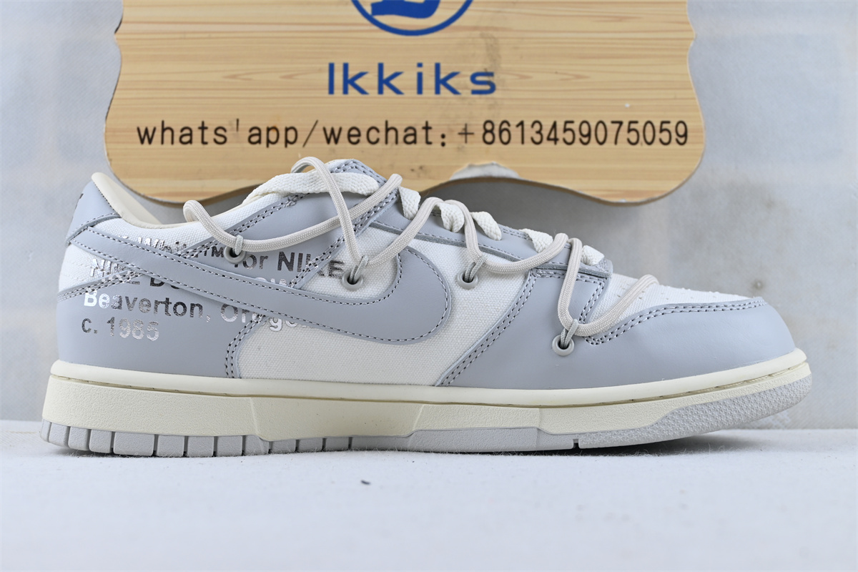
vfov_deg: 26.5
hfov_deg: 38.9
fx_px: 1215
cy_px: 286
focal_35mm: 51
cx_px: 429
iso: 100
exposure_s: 1/50
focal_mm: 34
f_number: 5
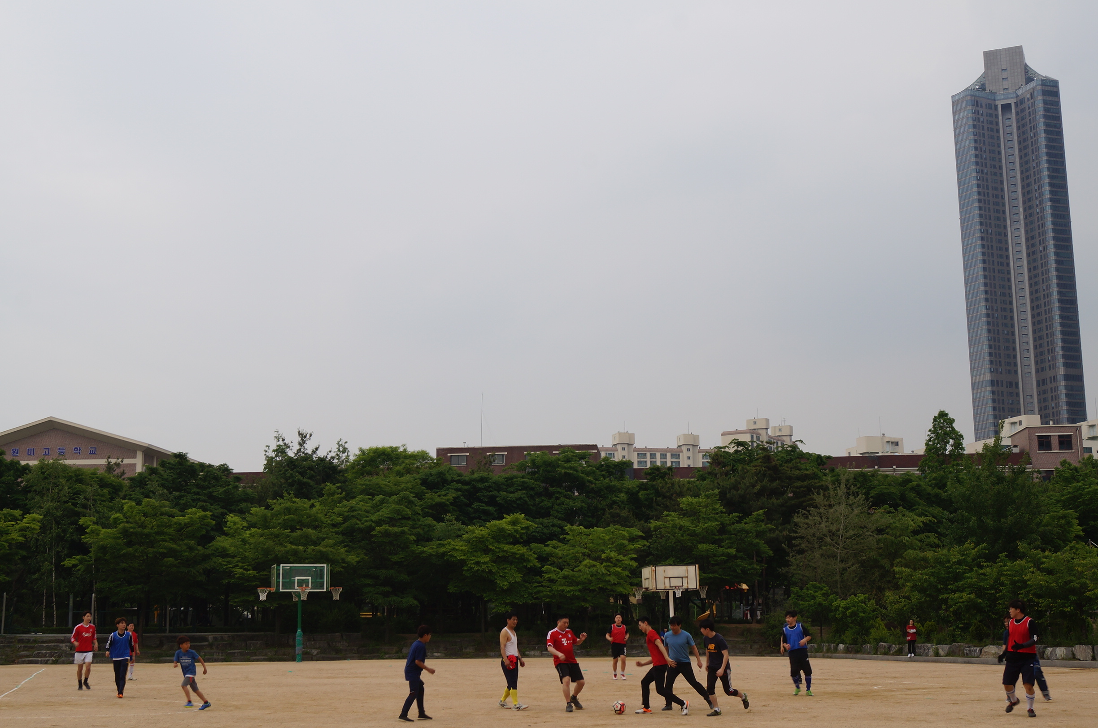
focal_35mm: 45
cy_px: 364
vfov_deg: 29.8
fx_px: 1370
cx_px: 549
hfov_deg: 43.7
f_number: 10
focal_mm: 30
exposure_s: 1/100
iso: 100
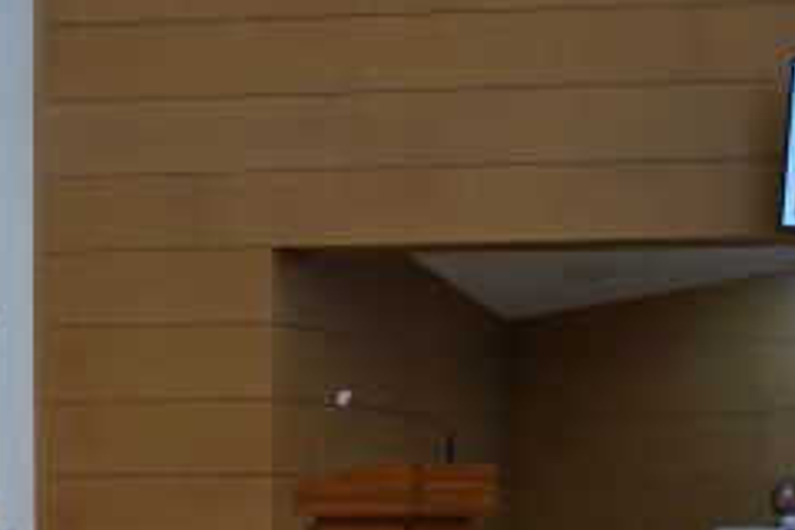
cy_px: 641
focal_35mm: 98
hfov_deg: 20.0
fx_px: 2164
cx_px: -60
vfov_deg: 13.6
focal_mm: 22
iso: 800
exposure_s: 1/160
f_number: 4
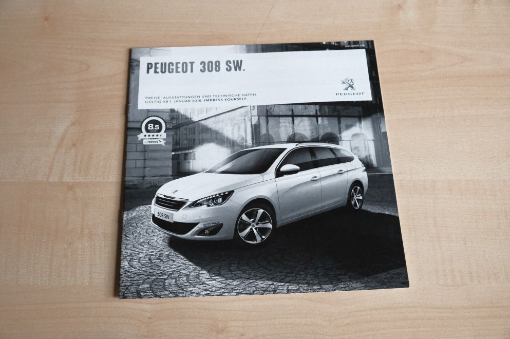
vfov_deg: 36.8
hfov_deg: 53.2
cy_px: 170
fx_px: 509
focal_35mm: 36
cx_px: 255
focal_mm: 24.3
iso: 6400
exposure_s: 1/850
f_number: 4
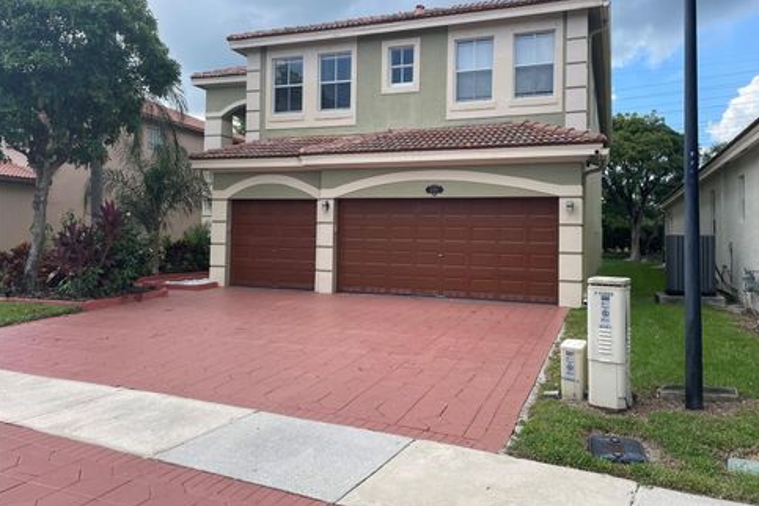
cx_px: 388
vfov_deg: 46.3
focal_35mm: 28
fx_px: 590
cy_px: 216
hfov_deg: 65.5
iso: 32
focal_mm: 4.2
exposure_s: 1/1825
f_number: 1.6
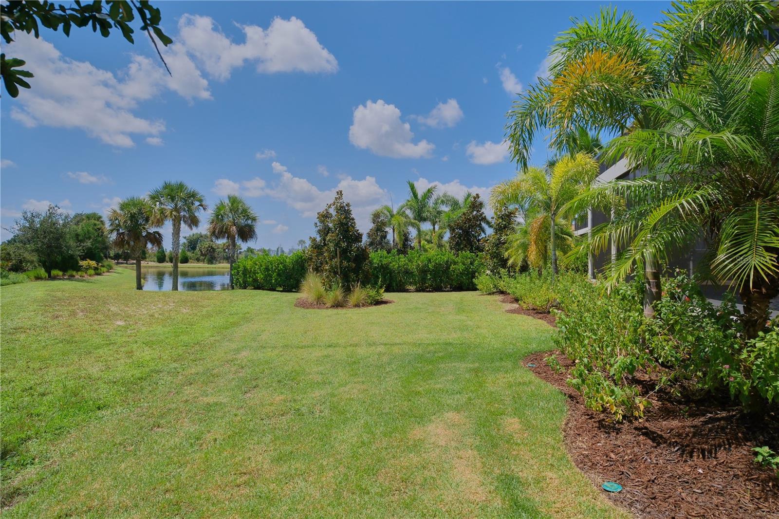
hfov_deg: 84.0
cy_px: 260
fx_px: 433
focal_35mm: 20
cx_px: 390
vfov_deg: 61.9
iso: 640
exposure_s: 1/1600
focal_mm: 13
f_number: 6.4
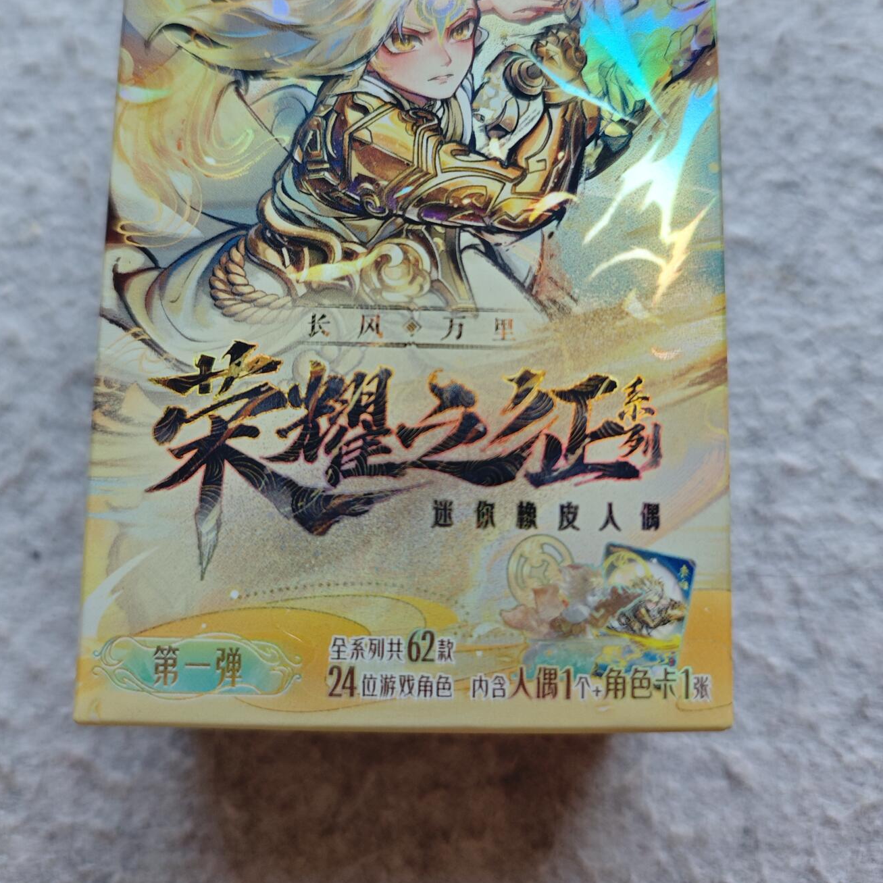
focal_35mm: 28
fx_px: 808
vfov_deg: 56.9
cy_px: 353
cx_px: 431
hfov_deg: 57.3
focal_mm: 6.55
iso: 320
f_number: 1.6
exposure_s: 1/54
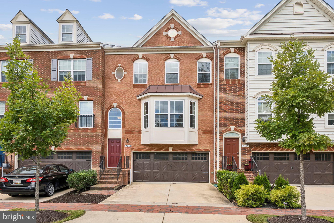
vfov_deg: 55.1
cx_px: 167
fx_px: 213
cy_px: 112
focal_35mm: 23
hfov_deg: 76.1
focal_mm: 15.4
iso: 200
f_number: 9
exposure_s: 1/200
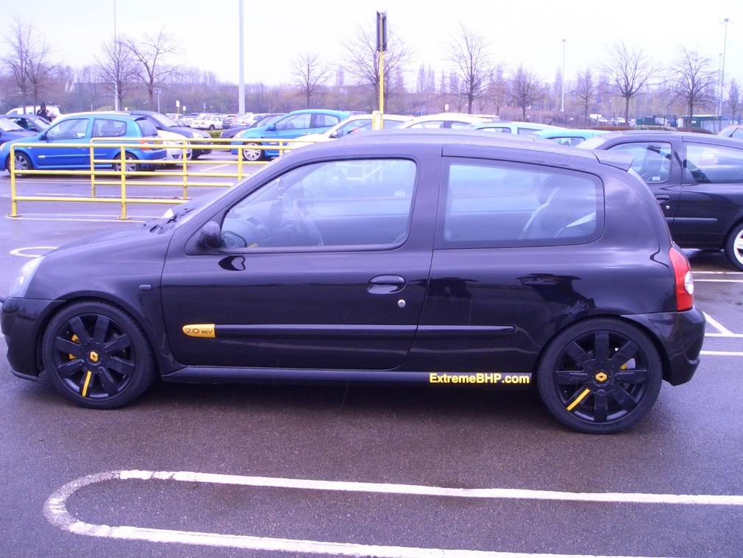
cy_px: 279
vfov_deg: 39.7
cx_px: 372
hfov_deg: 51.3
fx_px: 773
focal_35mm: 36
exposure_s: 1/125
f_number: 4
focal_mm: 4.8
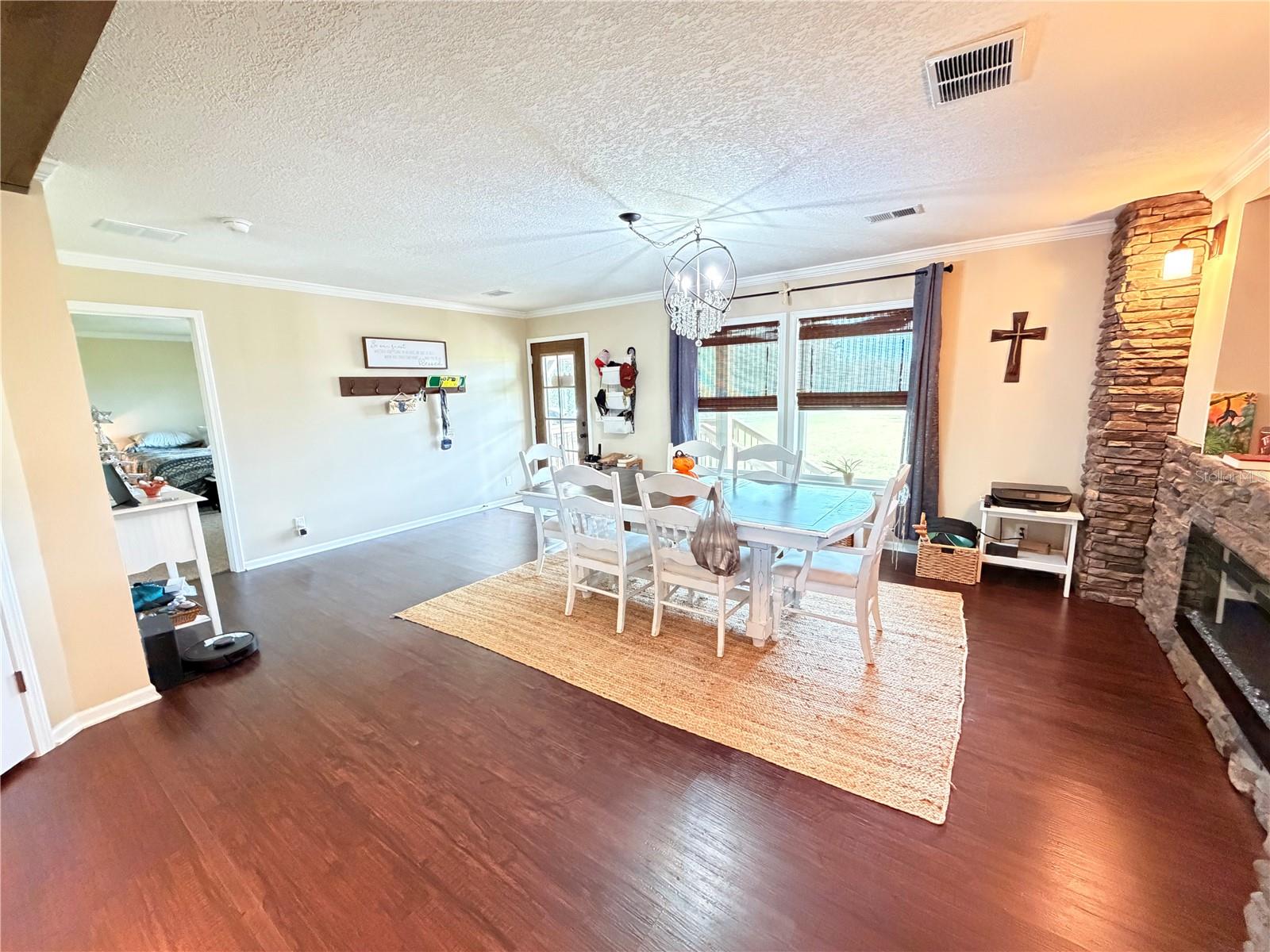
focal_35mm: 14
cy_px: 476
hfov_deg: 102.1
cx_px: 635
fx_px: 514
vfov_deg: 85.7
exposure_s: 1/60
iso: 1000
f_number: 2.2
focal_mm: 2.22
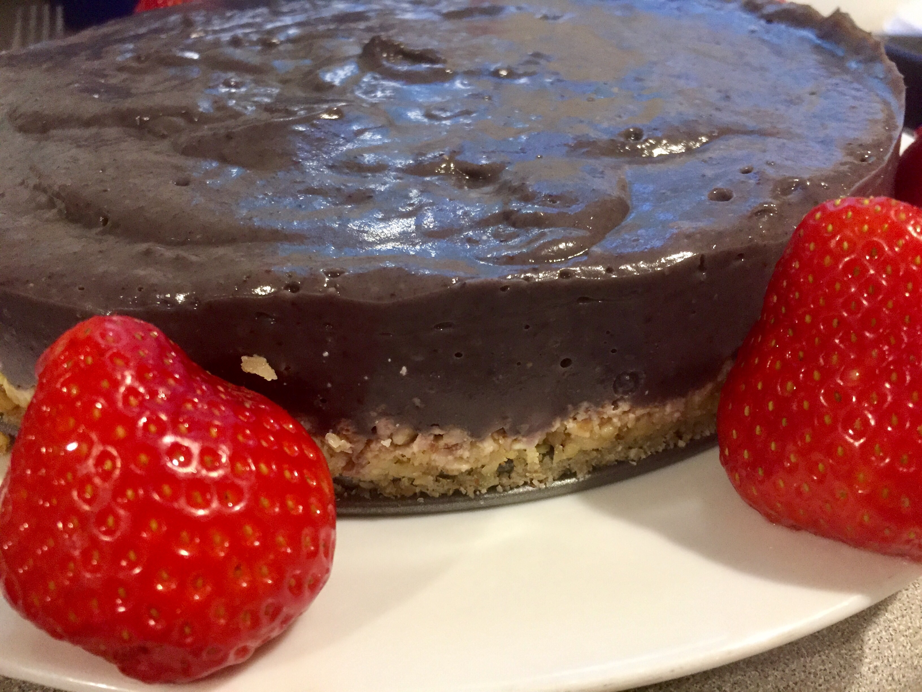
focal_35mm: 29
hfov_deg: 61.7
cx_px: 461
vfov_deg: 48.2
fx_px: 772
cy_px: 346
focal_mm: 4.15
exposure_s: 1/24
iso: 250
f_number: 2.2
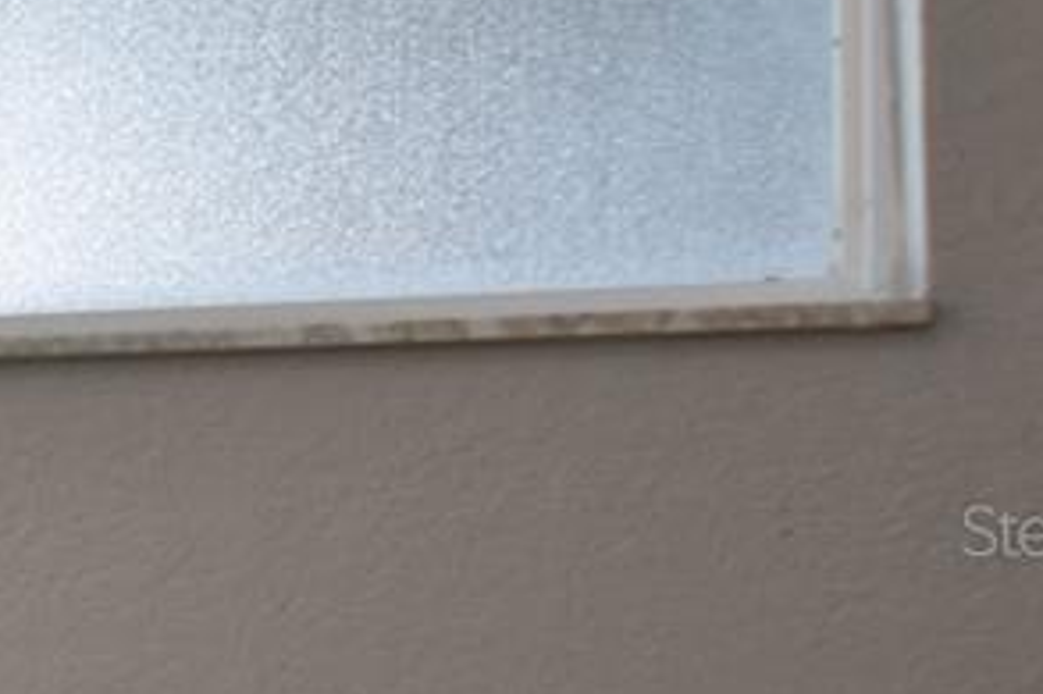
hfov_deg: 14.3
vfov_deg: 16.5
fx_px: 2374
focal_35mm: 82
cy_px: 530
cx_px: -1570
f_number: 5
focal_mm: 10
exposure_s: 1/100
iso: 200
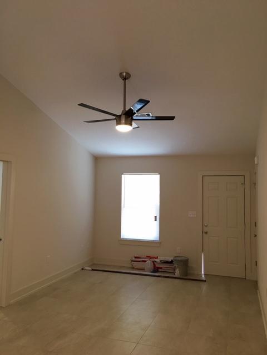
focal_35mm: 29
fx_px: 298
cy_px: 178
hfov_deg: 48.2
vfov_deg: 61.7
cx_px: 134
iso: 32
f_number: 2.2
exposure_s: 1/15
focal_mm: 4.15
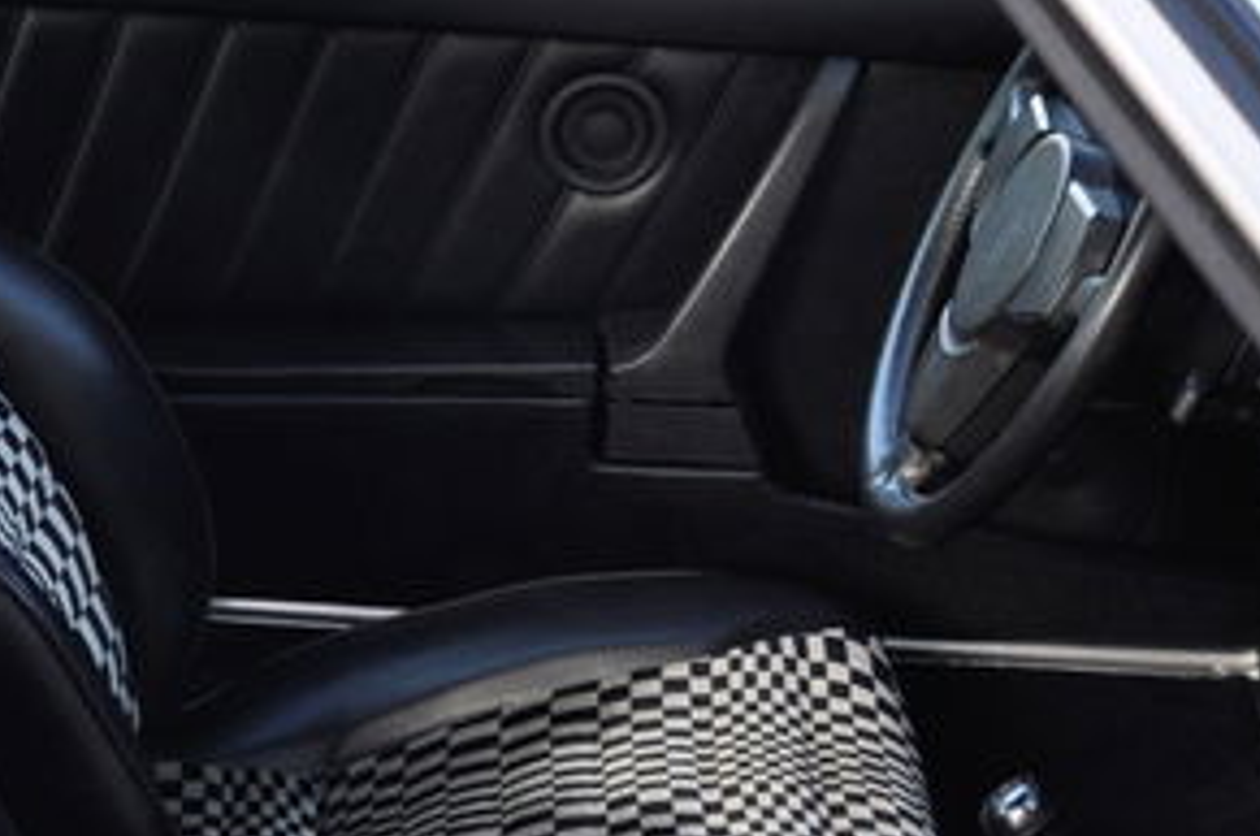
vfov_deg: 13.0
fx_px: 3599
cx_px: 251
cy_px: 884
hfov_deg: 19.7
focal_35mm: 103
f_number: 4
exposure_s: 1/80
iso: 500
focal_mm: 26
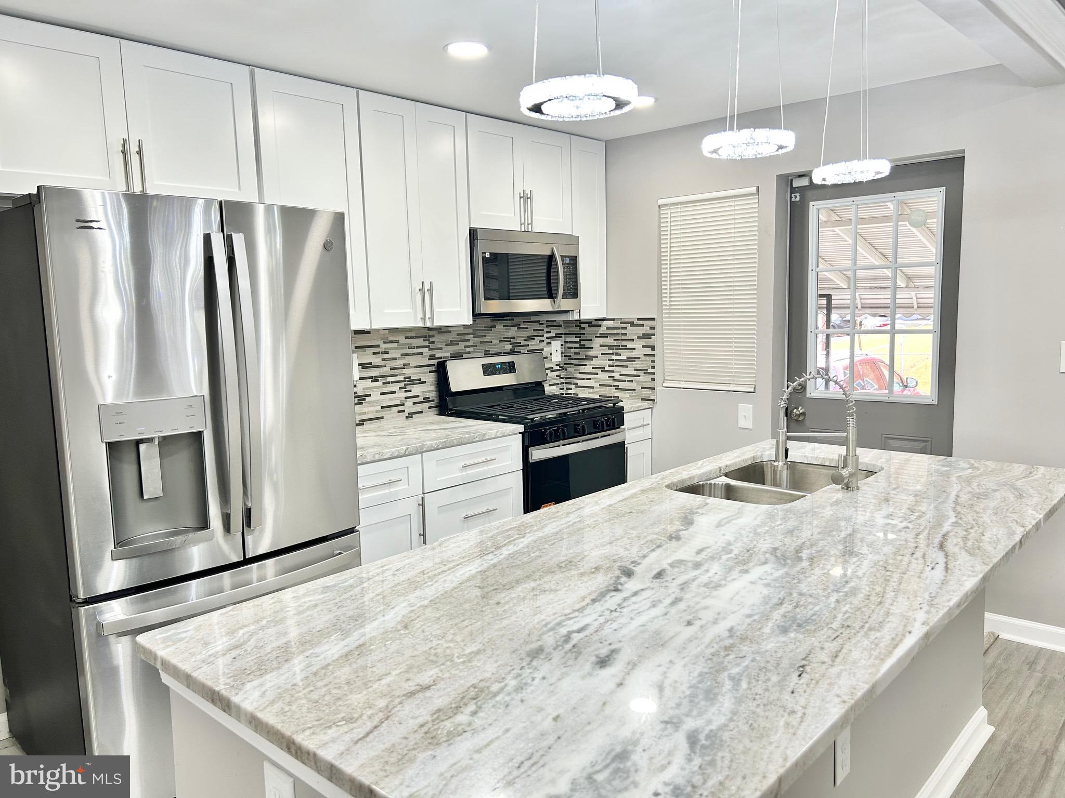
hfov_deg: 67.3
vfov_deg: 53.1
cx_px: 532
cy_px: 399
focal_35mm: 26
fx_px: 800
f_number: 1.5
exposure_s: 1/60
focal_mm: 5.7
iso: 100
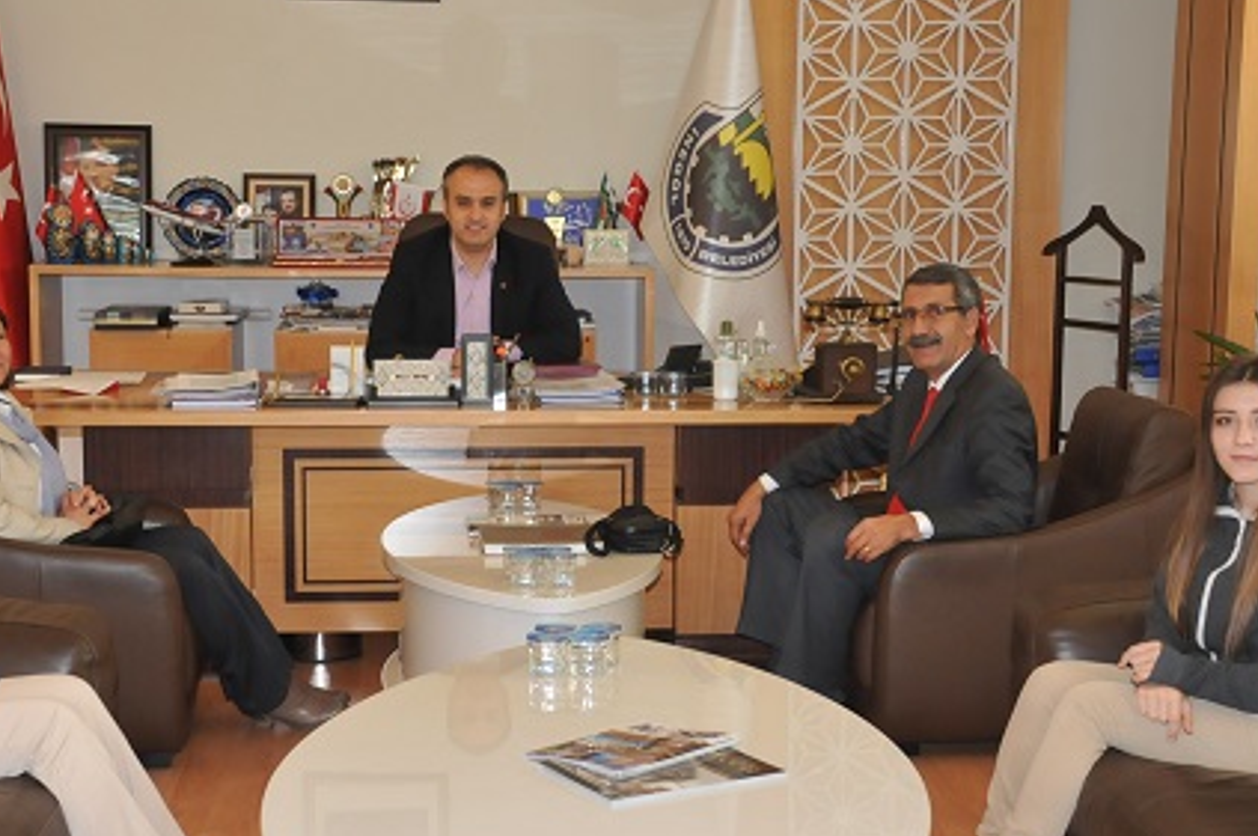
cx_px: 553
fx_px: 2234
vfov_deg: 21.2
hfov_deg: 31.4
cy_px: 461
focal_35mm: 64
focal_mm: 28
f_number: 5
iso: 800
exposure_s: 1/60
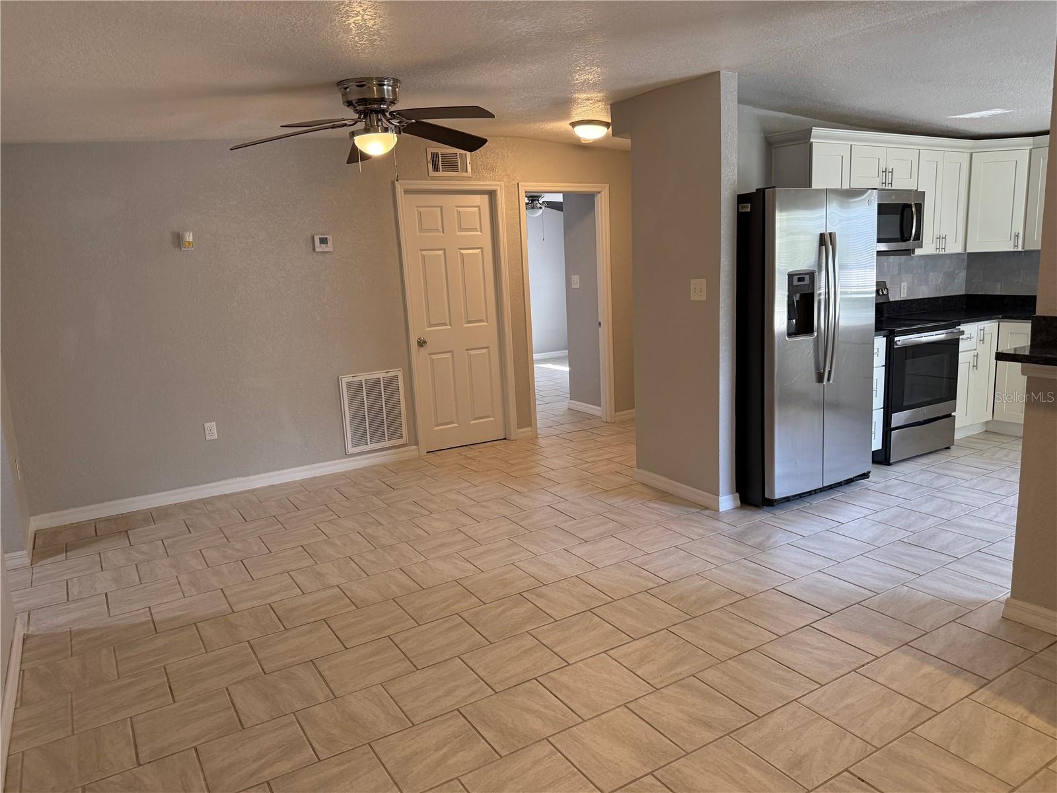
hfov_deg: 71.6
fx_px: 733
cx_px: 528
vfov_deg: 56.8
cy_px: 396
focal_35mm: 24
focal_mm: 6.76
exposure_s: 1/120
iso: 250
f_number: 1.78
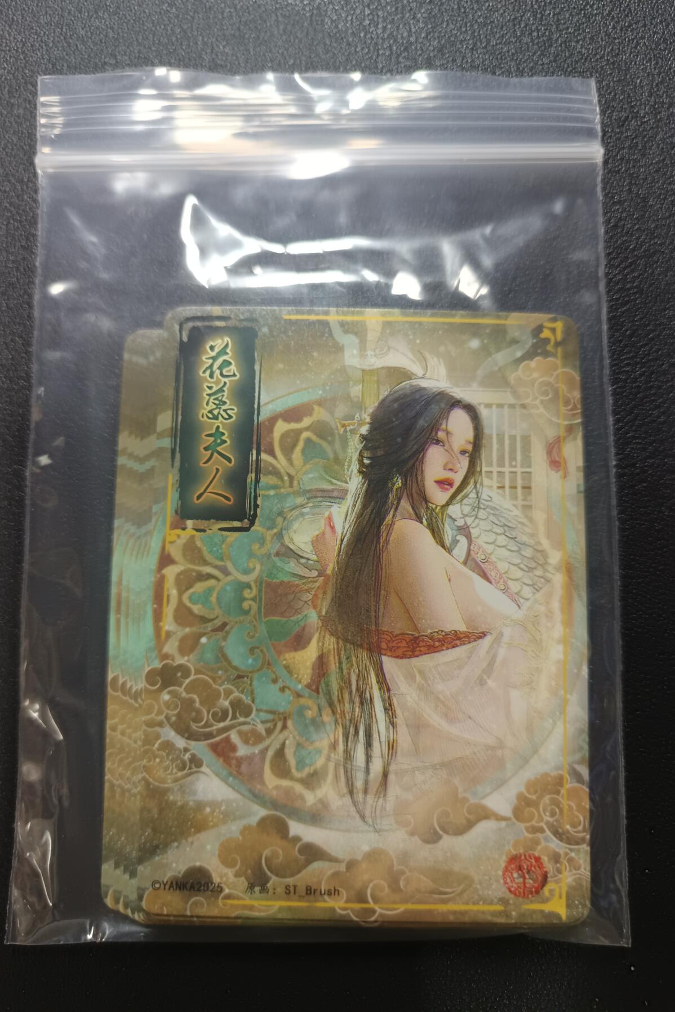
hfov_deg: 51.3
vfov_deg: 71.5
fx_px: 703
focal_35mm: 25
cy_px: 506
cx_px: 335
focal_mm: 5.31
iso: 1135
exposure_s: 1/50
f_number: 1.7
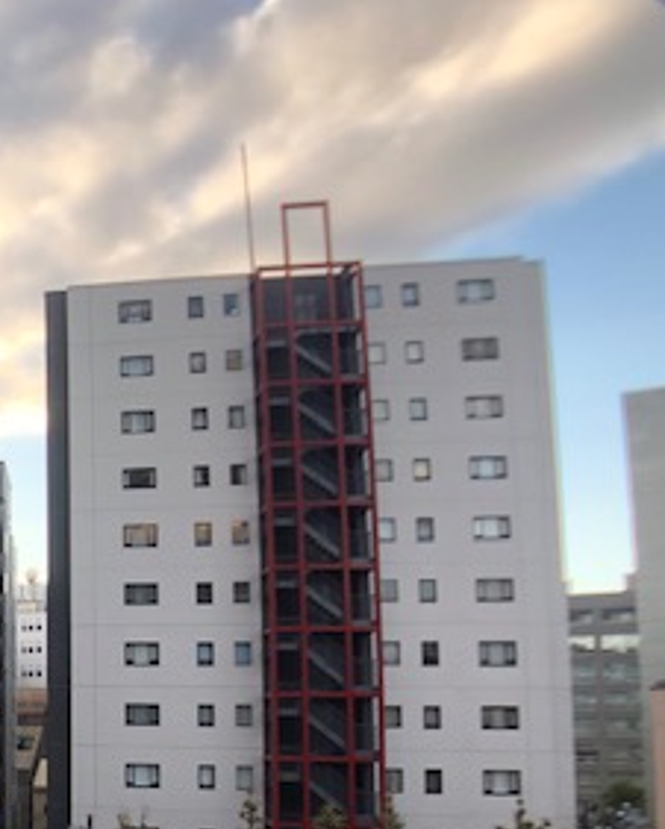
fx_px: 1524
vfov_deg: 29.8
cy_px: 656
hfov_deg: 21.7
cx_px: -244
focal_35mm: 62
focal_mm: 3.99
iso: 20
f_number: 1.8
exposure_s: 1/152
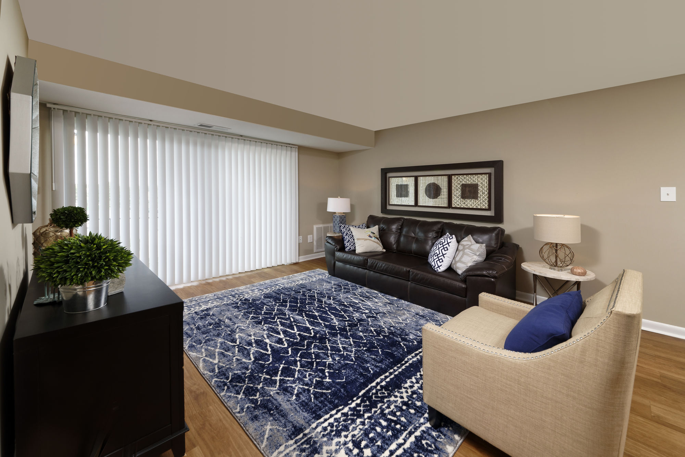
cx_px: 342
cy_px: 228
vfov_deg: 85.5
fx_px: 247
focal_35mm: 13
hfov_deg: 108.3
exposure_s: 1/8
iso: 200
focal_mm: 13
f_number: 13
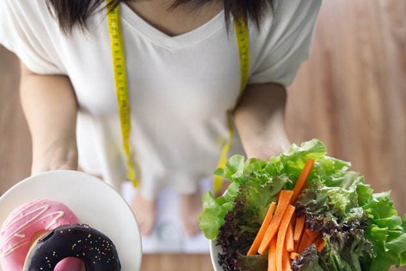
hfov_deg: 38.7
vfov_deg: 26.5
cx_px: 160
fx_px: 575
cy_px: 160
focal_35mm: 51
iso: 400
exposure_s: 1/250
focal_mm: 36
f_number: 2.8
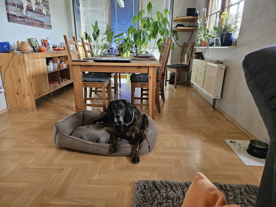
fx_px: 183
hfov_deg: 73.9
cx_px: 138
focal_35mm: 23
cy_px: 104
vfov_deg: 58.9
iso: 800
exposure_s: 1/100
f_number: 1.8
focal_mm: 5.4
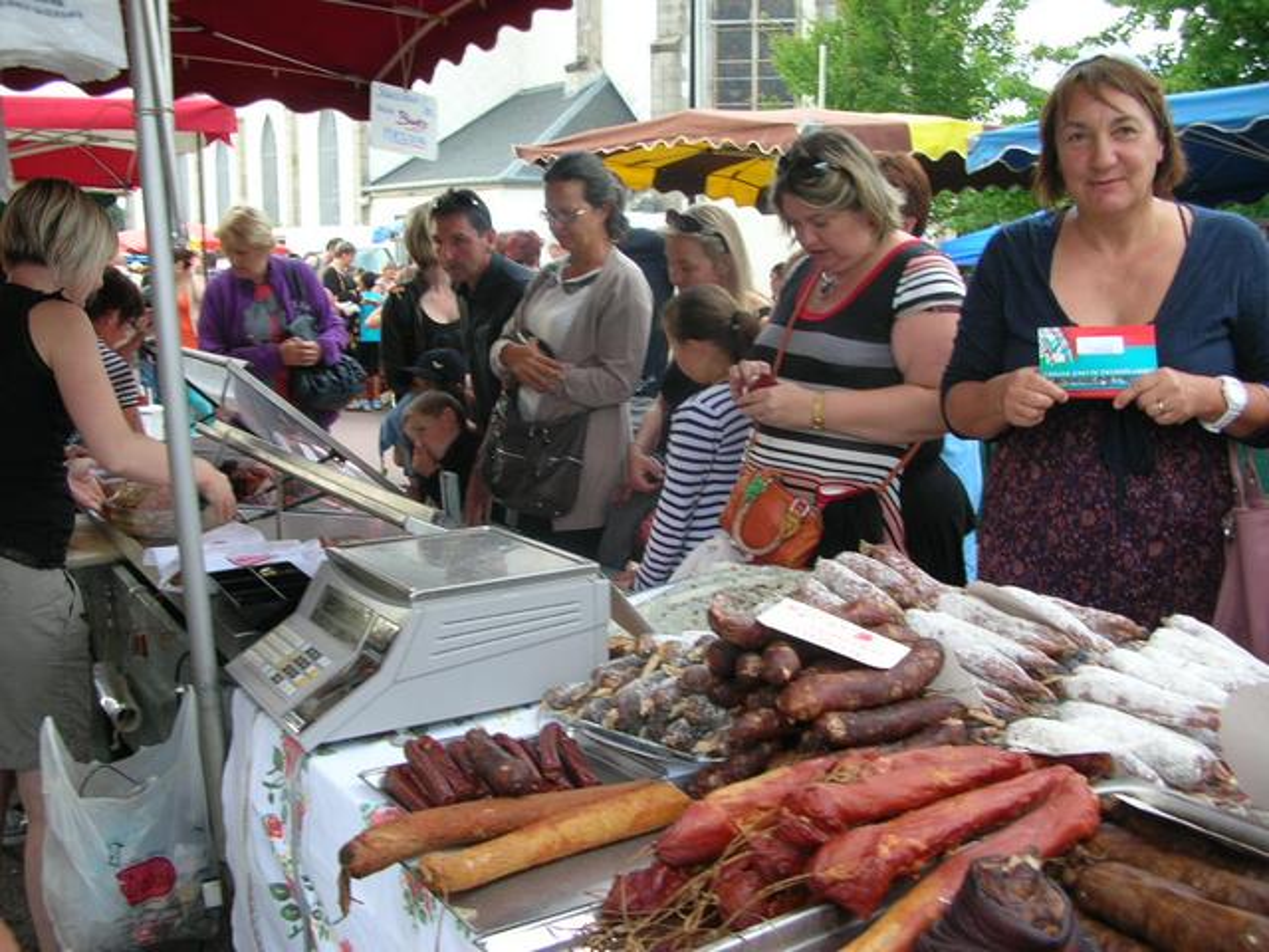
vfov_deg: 40.7
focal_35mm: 35
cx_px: 634
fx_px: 1283
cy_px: 476
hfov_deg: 52.6
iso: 50
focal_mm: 5.8
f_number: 2.8
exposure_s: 1/44.5
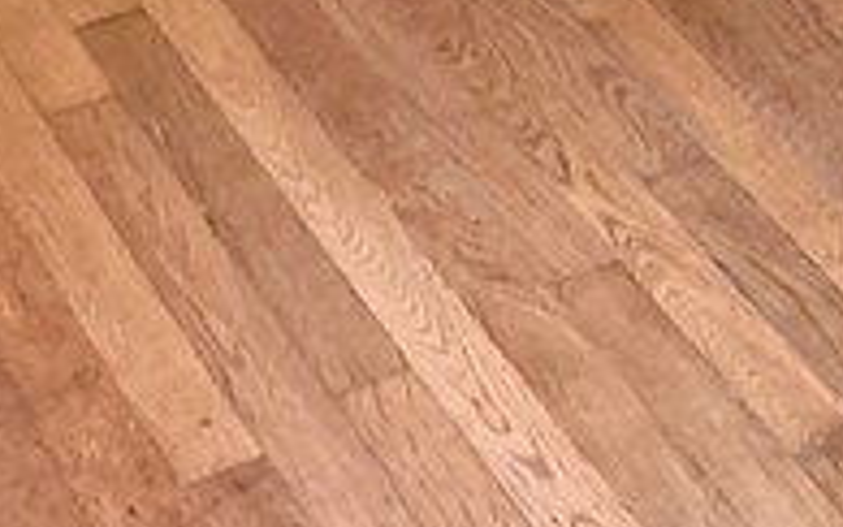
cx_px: 1487
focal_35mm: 145
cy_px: -959
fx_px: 3332
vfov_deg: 8.0
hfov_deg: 13.1
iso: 400
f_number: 1.8
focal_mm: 4.25
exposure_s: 1/57
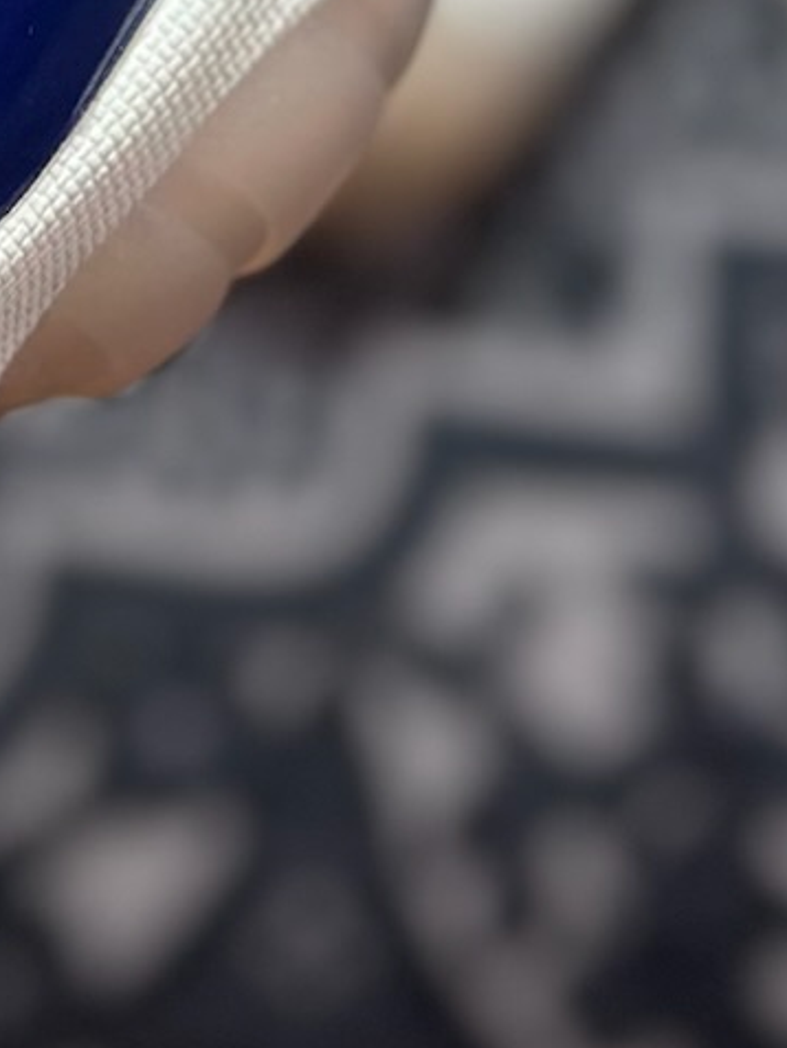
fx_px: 6242
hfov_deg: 7.2
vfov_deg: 9.0
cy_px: -1044
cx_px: -11
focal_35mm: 206
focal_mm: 6.86
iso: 80
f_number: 1.78
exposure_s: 1/836
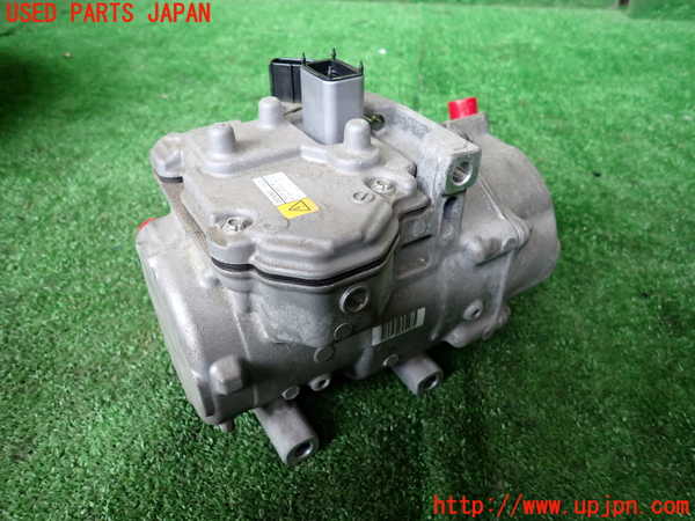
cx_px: 348
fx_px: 502
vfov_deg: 54.9
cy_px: 260
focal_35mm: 25
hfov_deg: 69.4
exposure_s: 1/30
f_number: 2
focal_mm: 4.5
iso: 320
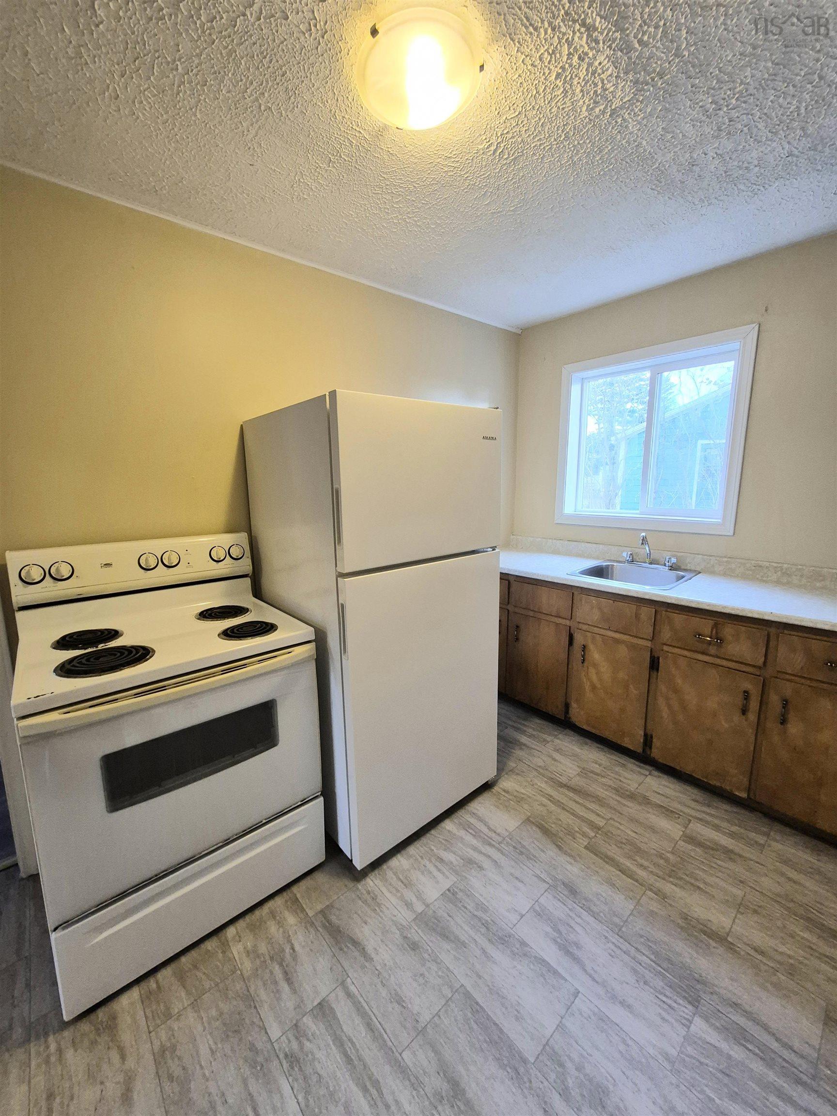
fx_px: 419
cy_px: 558
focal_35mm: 13
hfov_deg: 89.9
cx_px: 418
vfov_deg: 106.2
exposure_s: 1/60.2
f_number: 2.2
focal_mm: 1.74
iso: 320
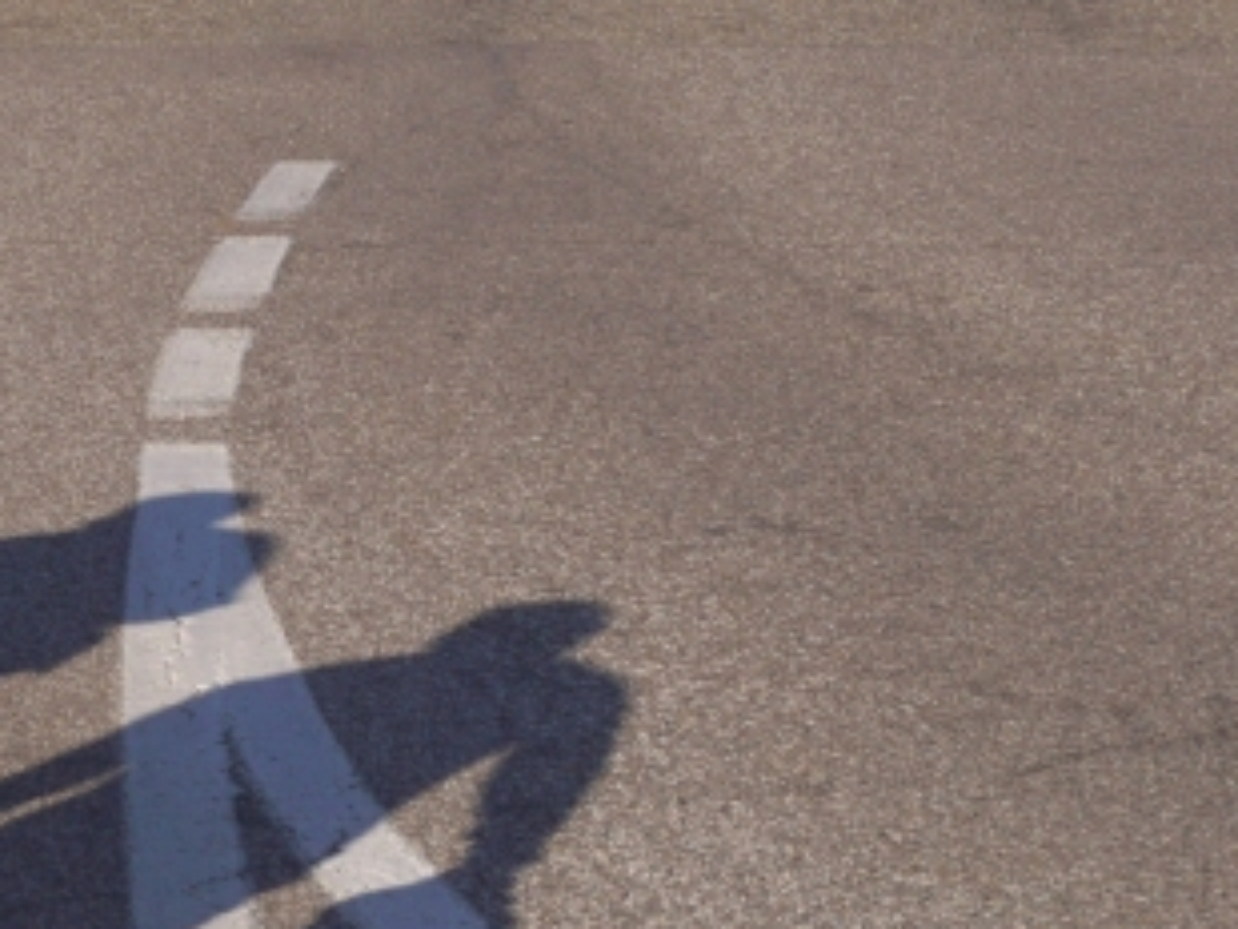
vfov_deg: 7.0
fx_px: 7477
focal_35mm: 209
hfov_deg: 9.2
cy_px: -378
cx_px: -753
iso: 100
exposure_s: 1/250
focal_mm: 35
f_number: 13
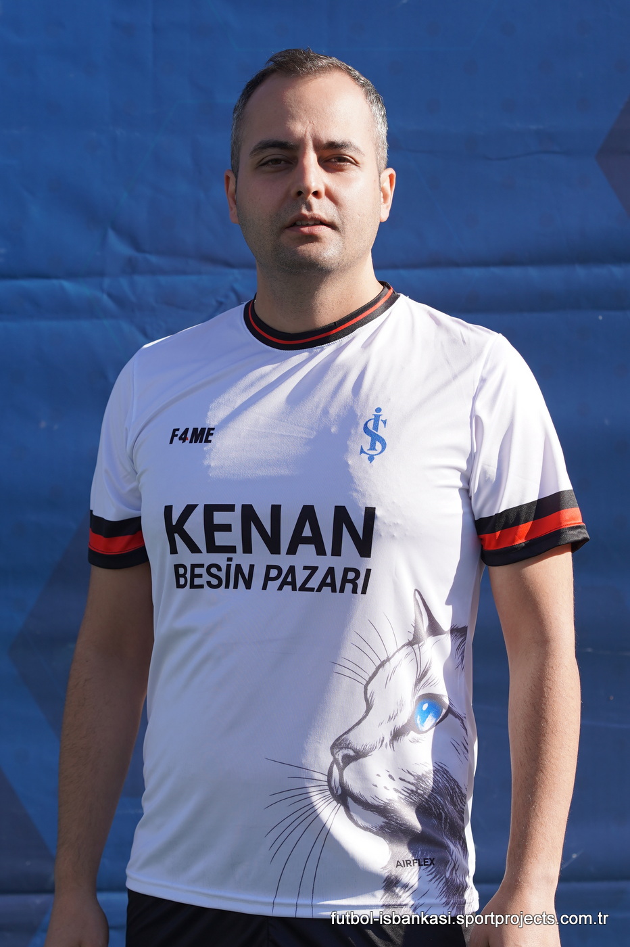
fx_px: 2890
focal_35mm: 110
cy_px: 474
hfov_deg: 12.4
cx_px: 315
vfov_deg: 18.6
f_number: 4.5
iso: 100
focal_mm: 110
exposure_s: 1/500
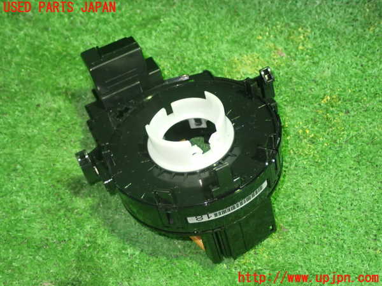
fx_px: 640
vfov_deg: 25.2
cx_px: 191
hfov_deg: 33.2
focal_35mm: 58
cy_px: 143
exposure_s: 1/15
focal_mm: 10.35
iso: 800
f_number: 3.5
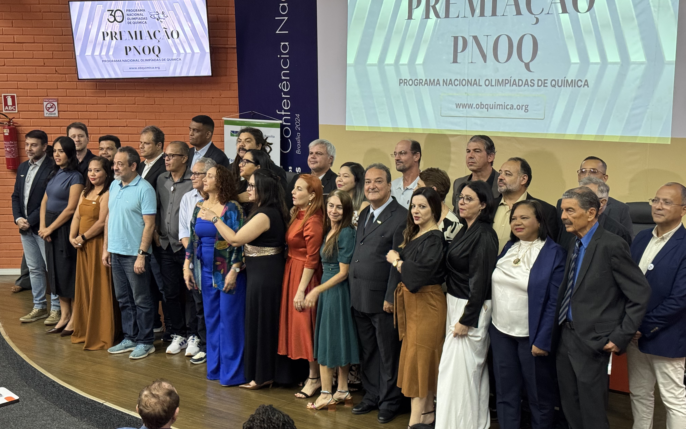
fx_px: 953
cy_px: 254
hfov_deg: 39.6
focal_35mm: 51
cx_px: 342
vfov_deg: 25.3
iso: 500
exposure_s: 1/40
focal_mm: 6.76
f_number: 1.78
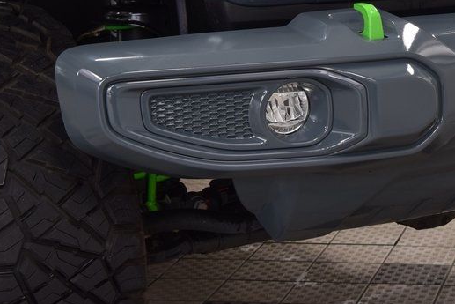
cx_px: 390
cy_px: 31
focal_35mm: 113
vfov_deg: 12.0
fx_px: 1429
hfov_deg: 17.9
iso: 400
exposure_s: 1/20
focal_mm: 38
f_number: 6.3
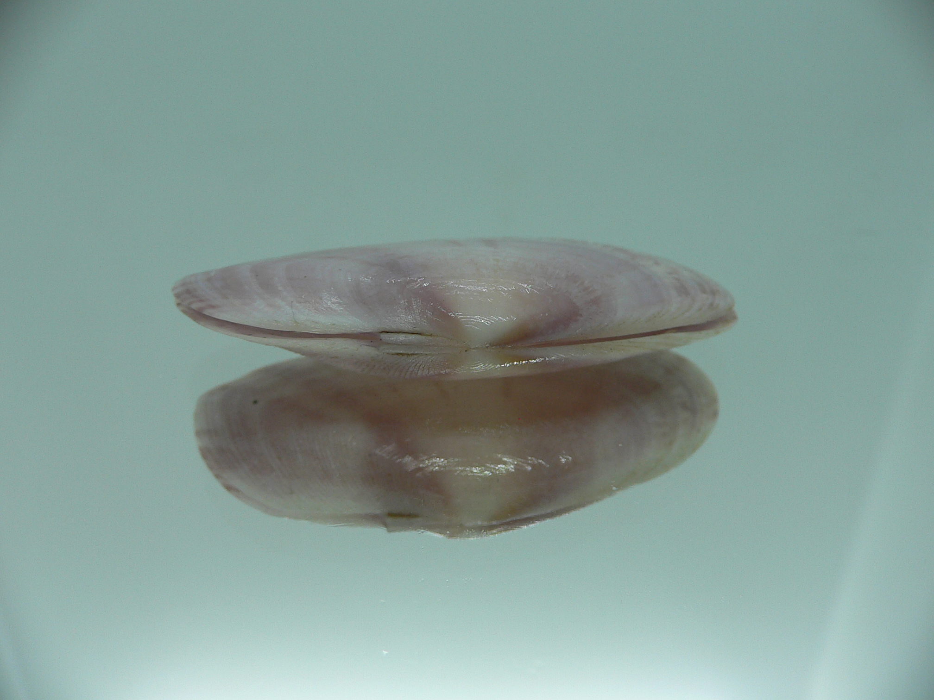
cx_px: 467
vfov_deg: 40.7
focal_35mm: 35
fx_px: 944
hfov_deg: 52.6
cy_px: 350
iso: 80
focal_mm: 4.6
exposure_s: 1/80
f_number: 2.8
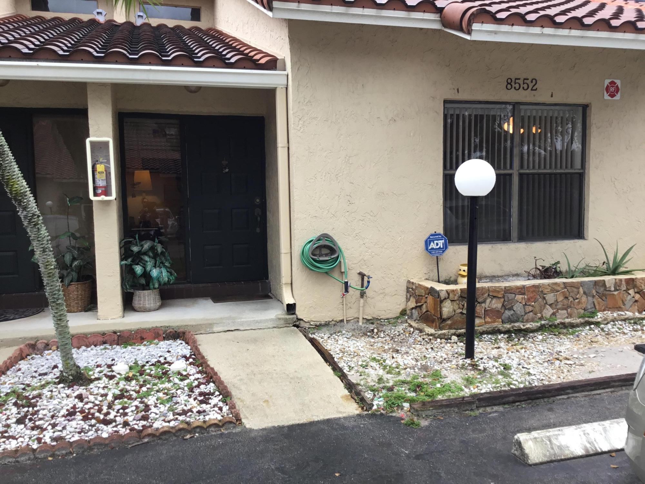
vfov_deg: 45.4
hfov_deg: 58.4
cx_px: 322
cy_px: 242
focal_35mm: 31
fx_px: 578
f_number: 2.4
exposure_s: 1/137
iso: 25
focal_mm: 3.3
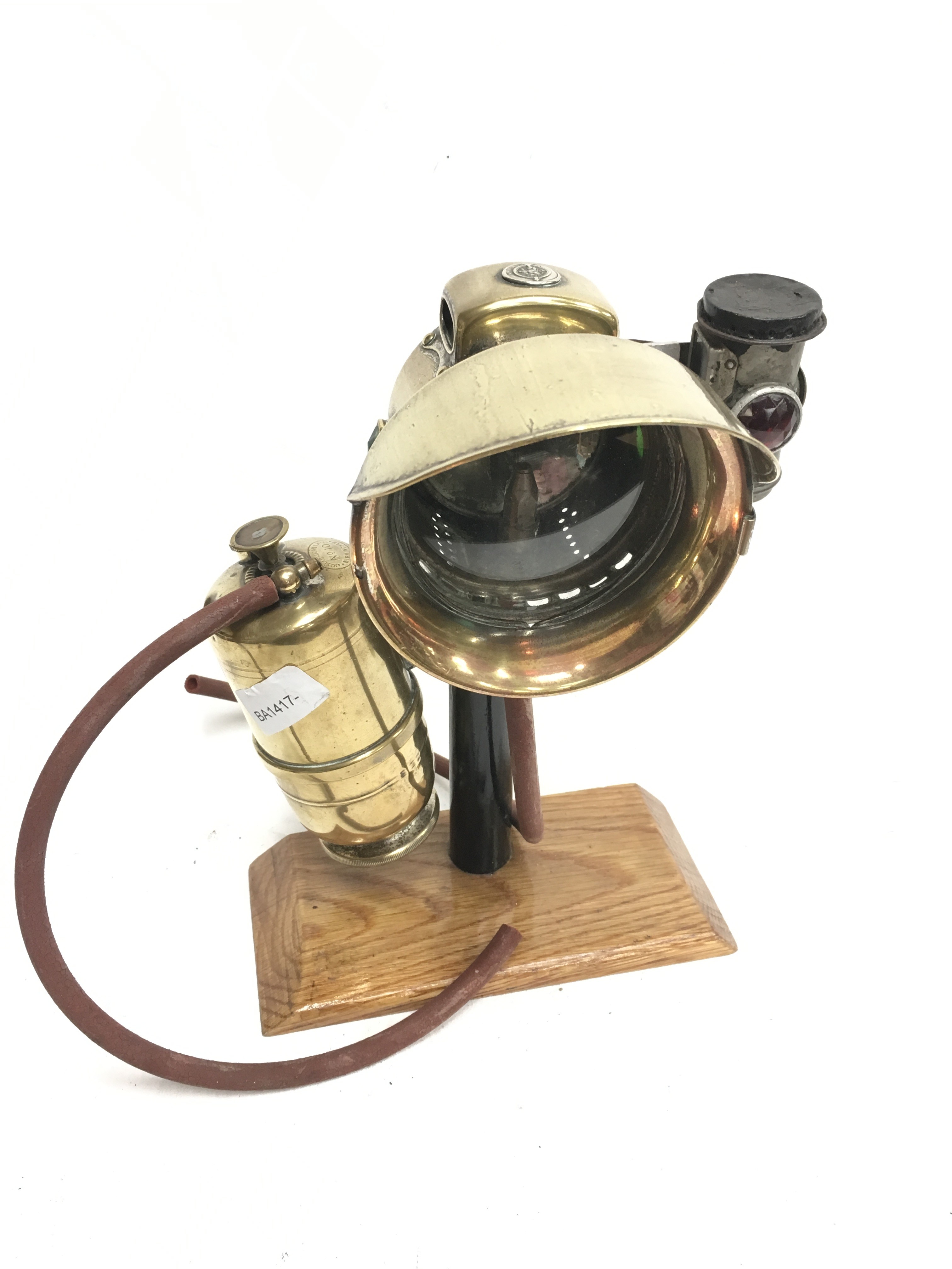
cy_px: 634
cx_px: 476
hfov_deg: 48.2
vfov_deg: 61.7
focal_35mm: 29
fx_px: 1063
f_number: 2.2
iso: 125
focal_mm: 4.15
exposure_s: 1/33
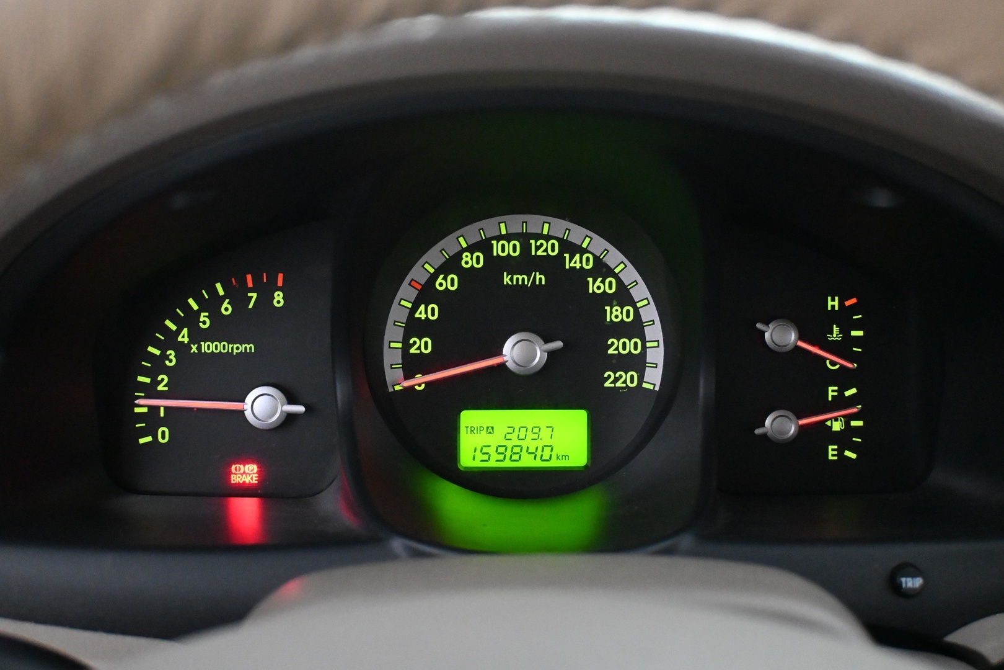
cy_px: 335
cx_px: 502
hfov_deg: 46.4
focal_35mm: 42
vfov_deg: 31.9
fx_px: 1171
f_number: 4.5
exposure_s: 1/60
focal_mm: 28
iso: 7200
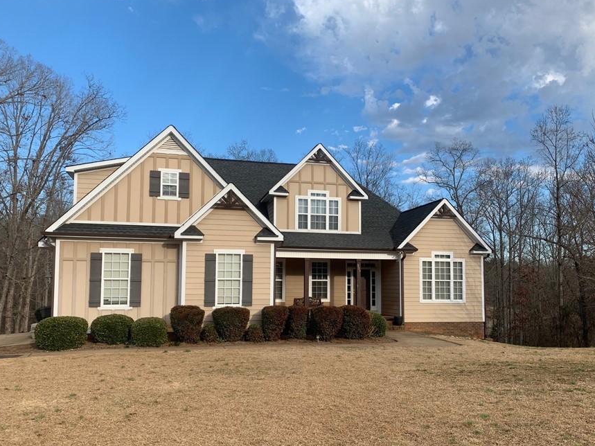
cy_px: 258
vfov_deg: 45.3
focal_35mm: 31
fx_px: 533
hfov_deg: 58.3
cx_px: 324
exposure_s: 1/1163
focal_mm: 4.25
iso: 25
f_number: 1.8
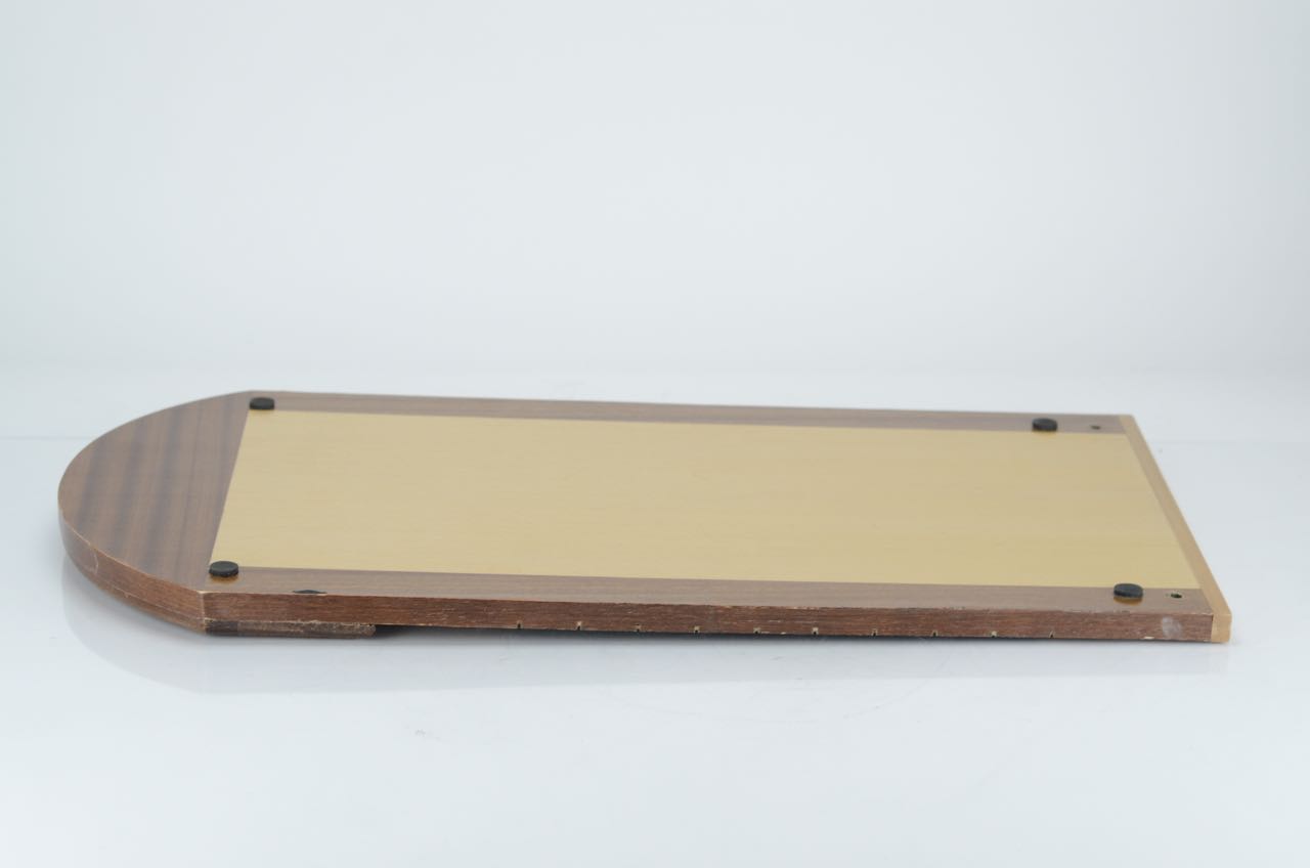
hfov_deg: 22.7
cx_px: 655
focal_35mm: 90
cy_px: 434
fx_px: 3268
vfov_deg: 15.1
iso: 500
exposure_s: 1/125
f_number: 5.6
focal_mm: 60
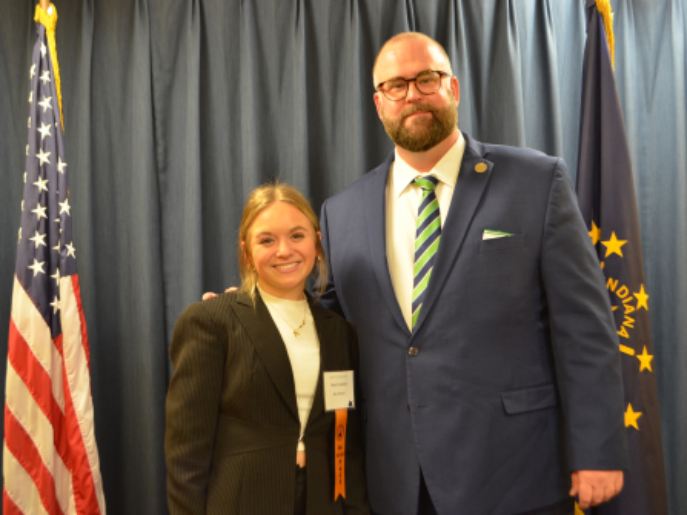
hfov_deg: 41.2
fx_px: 913
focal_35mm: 46
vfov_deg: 31.5
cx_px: 321
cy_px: 257
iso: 560
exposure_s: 1/15
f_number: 4.5
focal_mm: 28
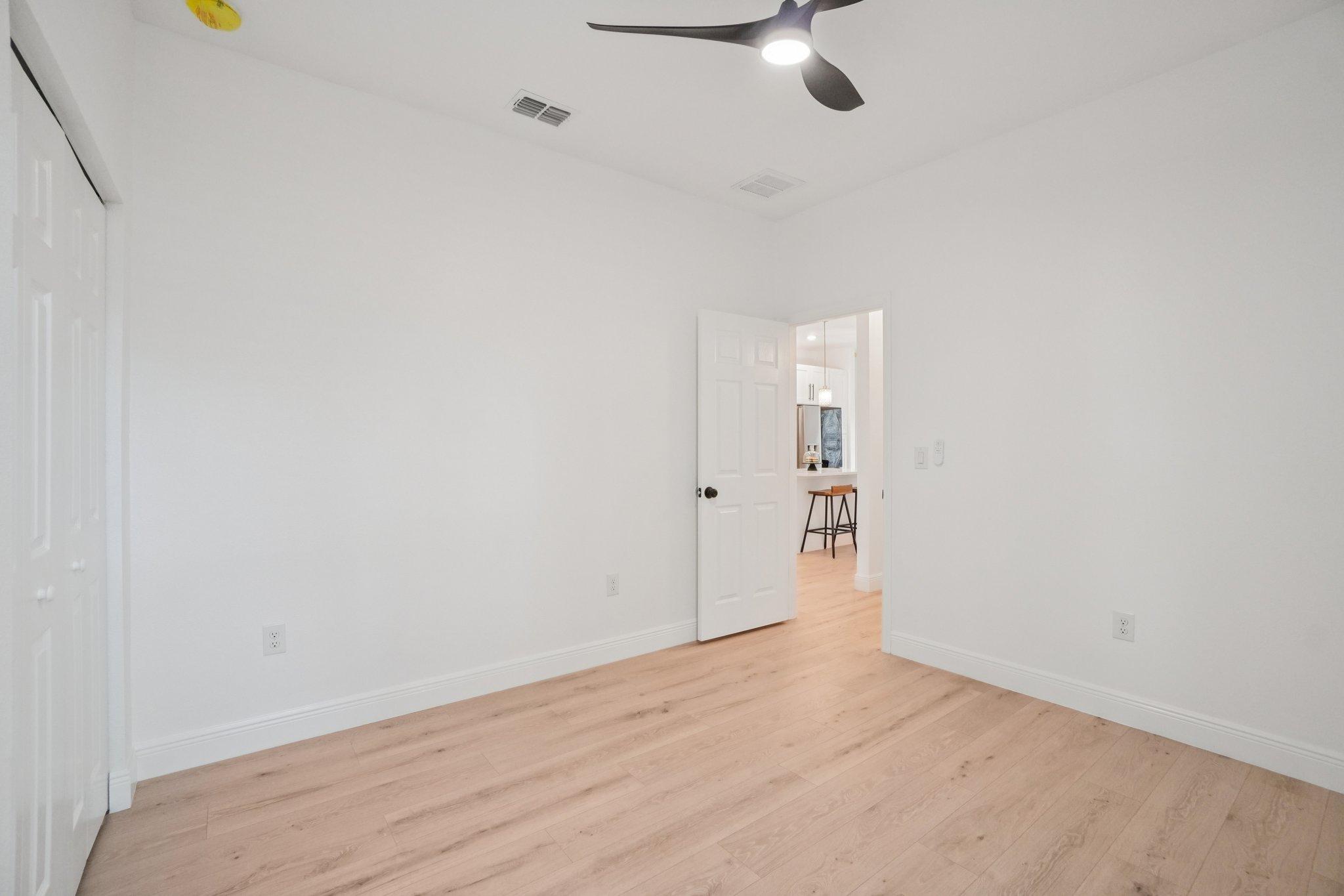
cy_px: 448
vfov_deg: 77.3
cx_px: 672
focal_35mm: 15
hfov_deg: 100.4
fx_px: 560
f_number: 8
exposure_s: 1/30
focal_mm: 10
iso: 640
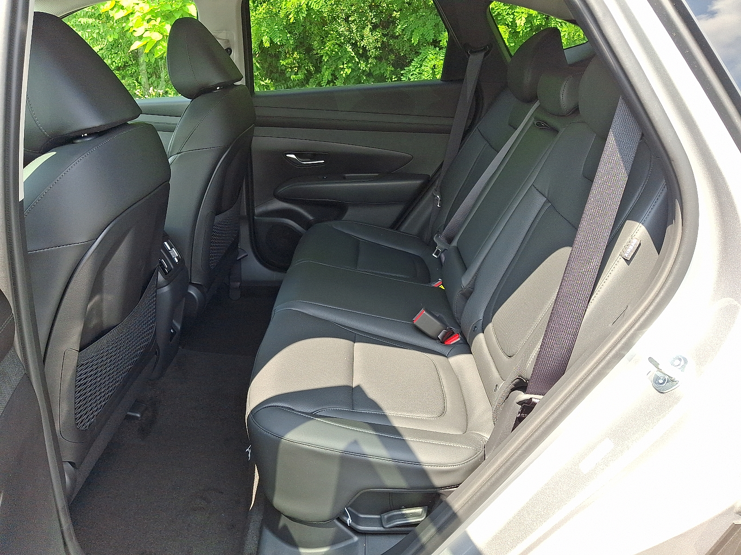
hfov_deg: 69.4
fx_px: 535
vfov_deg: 54.9
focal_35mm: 25
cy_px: 278
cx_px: 370
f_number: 1.8
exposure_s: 1/137
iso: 25
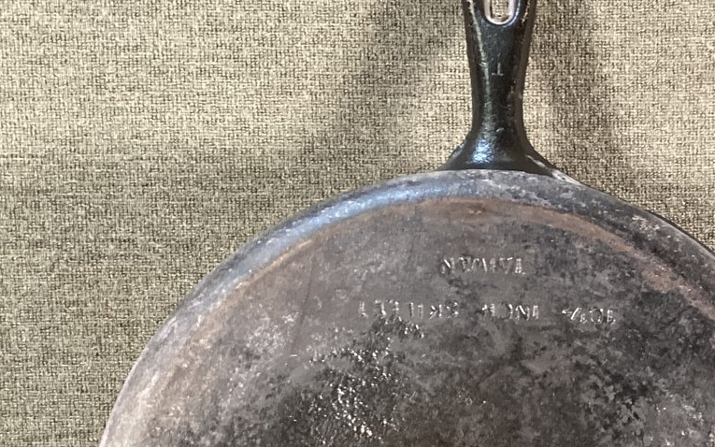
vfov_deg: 19.8
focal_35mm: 65
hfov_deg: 30.0
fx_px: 1267
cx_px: 666
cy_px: 351
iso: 320
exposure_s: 1/40
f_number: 2.4
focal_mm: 3.3
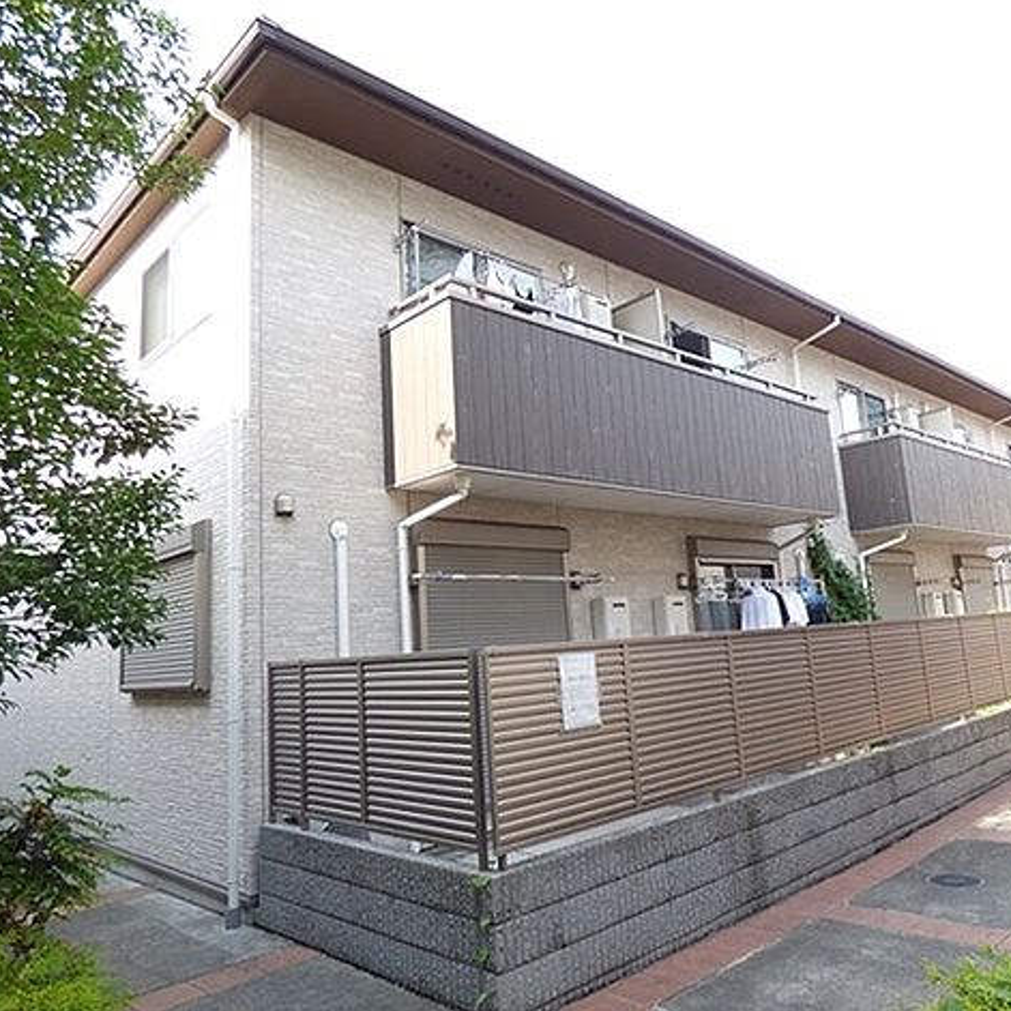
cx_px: 560
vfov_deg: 65.0
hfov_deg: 64.9
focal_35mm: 24
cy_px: 498
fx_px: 793
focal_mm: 3.58
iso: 100
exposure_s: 1/200
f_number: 2.8
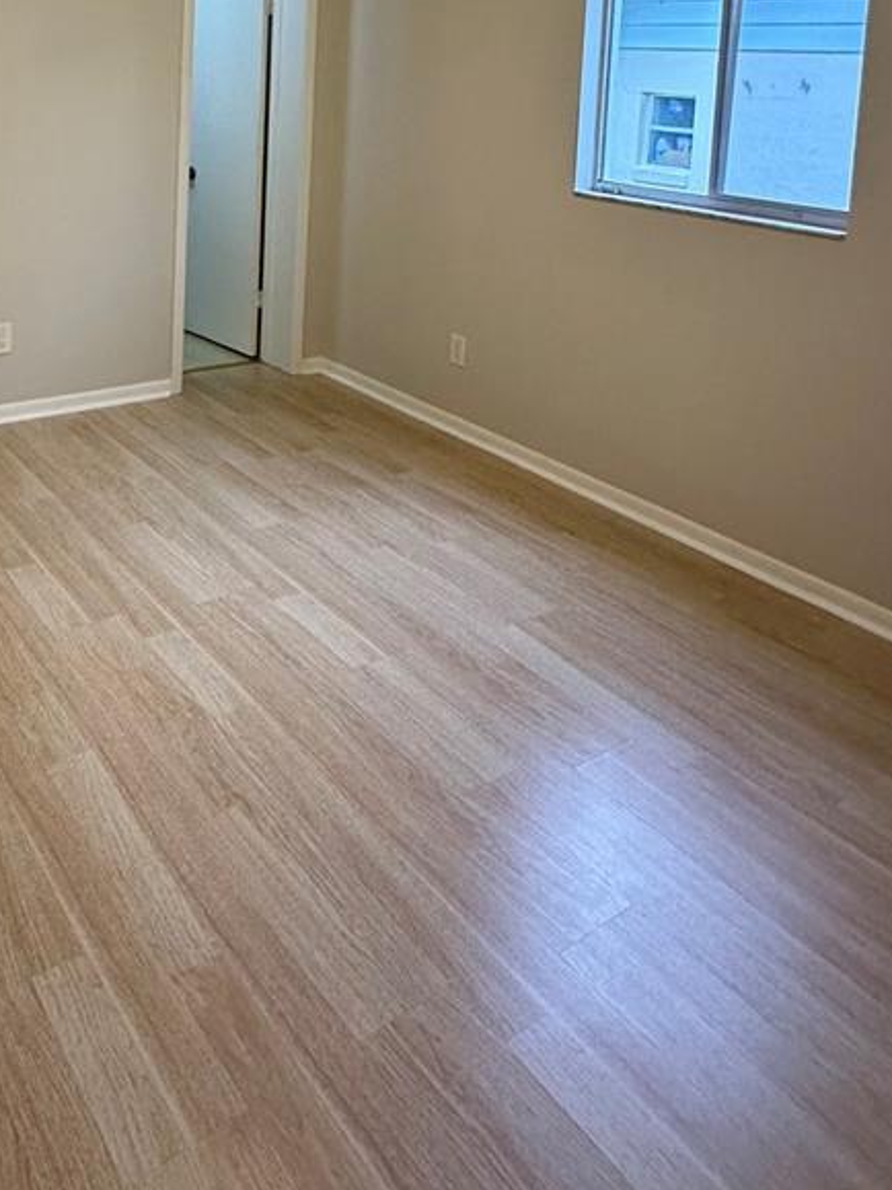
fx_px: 997
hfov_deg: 45.9
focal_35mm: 29
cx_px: 187
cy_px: 127
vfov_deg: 54.1
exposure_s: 1/120
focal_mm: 2.22
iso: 250
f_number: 2.2
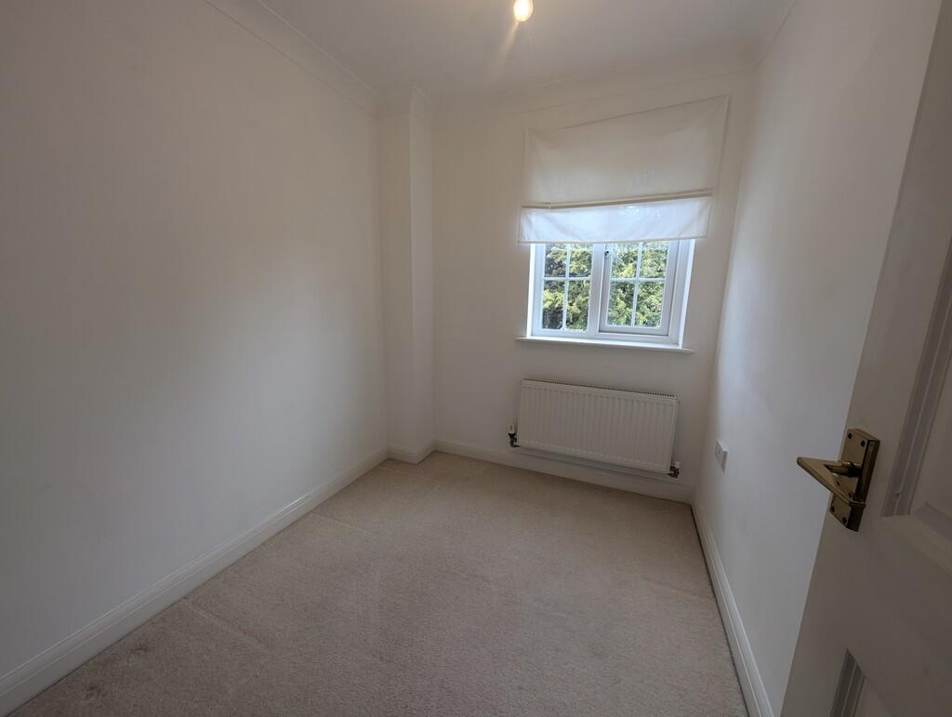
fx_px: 330
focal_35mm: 12
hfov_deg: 110.5
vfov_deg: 94.6
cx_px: 476
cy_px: 358
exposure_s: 1/100
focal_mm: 2.02
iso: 64
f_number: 1.7
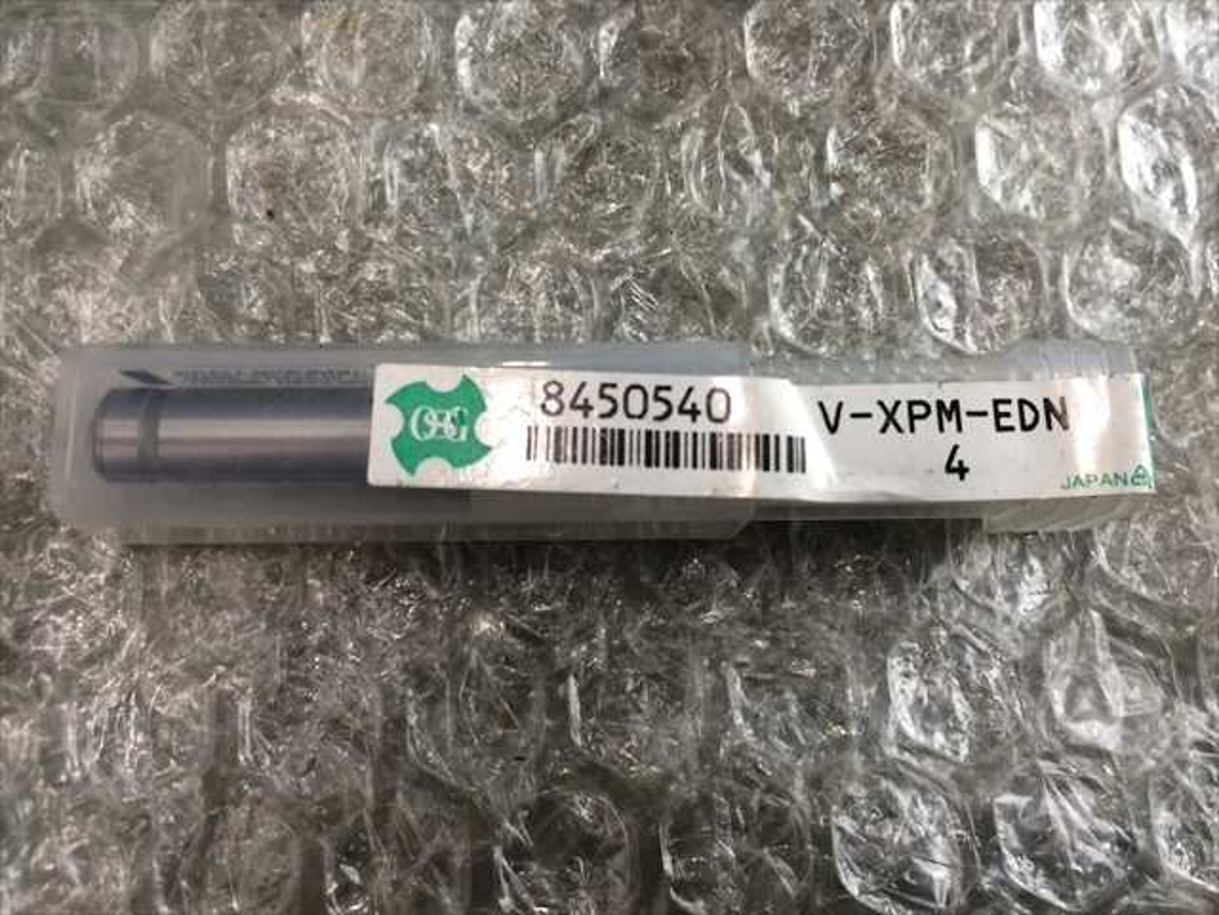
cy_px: 458
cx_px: 610
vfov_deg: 48.2
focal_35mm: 29
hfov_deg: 61.7
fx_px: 1021
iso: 80
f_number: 2.2
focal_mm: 4.15
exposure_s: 1/30
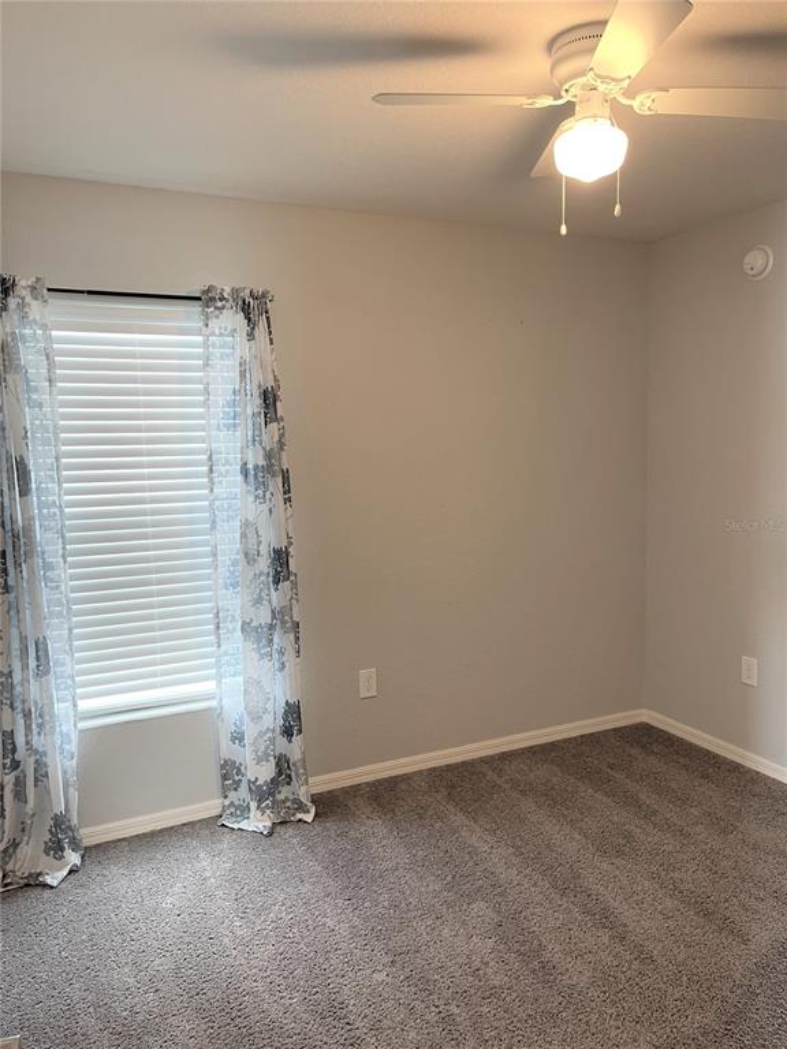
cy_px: 524
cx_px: 394
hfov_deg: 53.1
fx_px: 788
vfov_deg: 67.3
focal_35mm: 26
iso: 160
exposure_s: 1/60
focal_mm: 5.1
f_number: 1.6
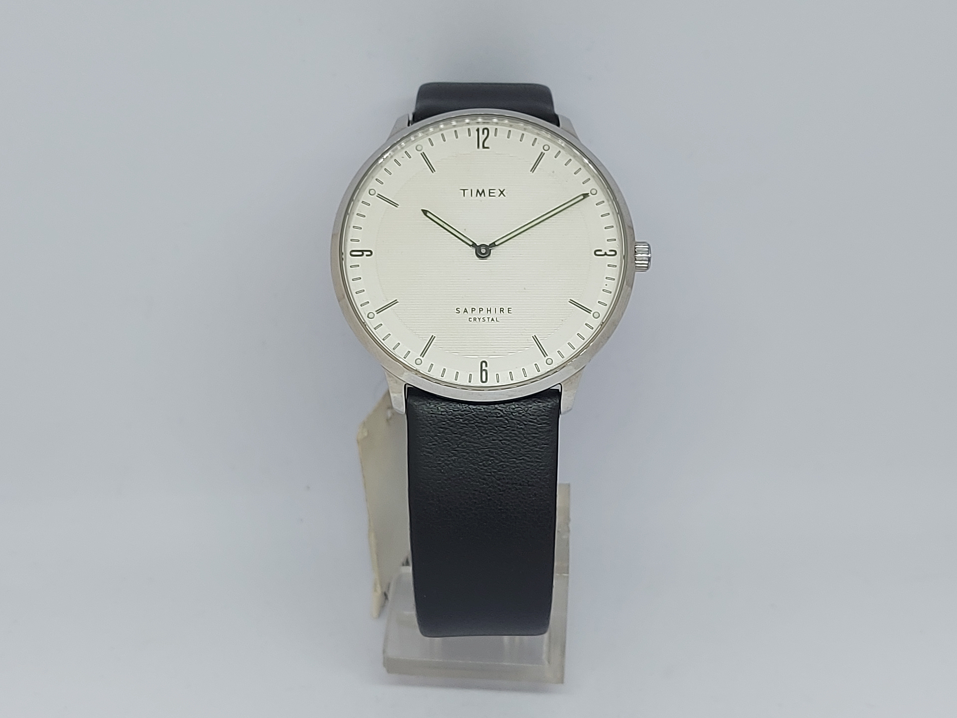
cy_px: 359
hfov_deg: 71.6
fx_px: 664
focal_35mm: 24
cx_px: 478
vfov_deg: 56.8
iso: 50
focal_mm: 5.23
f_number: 1.8
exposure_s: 1/50
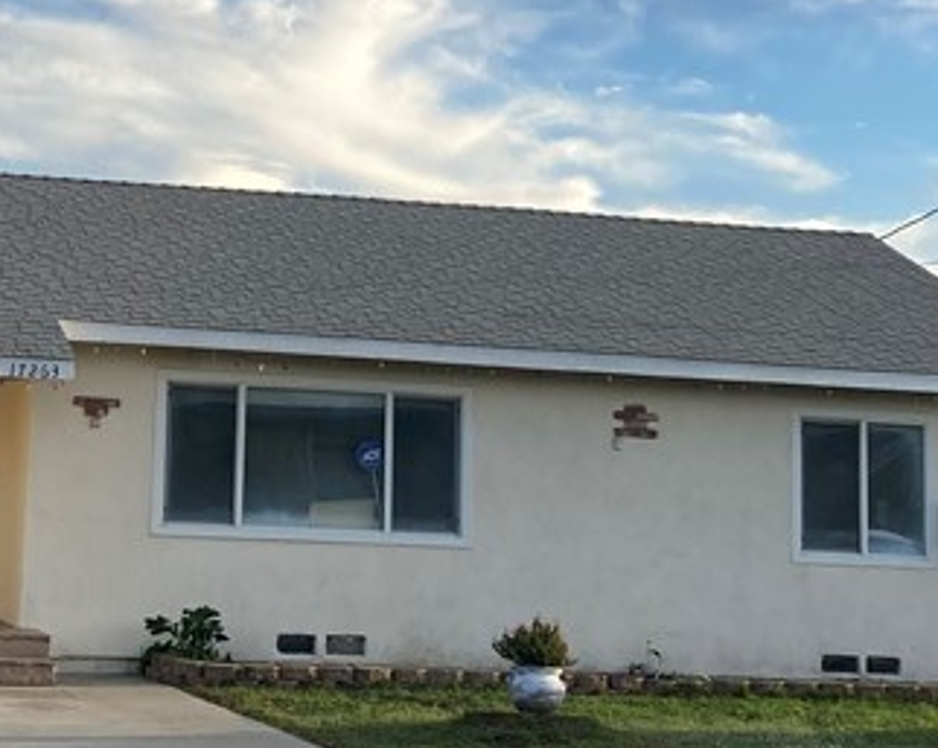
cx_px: 181
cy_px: 87
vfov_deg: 17.4
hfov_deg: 21.7
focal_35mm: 87
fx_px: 2413
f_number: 1.8
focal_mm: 3.99
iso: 20
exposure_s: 1/1043
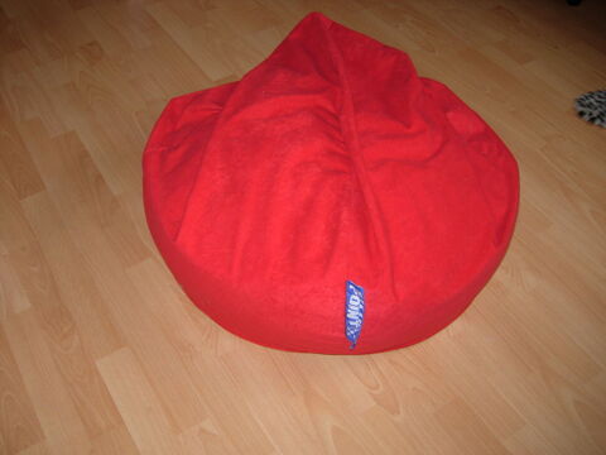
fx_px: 630
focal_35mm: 36
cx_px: 303
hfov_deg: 51.4
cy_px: 228
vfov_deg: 39.7
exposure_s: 1/45.2
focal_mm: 7.5
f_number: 2.7
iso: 50
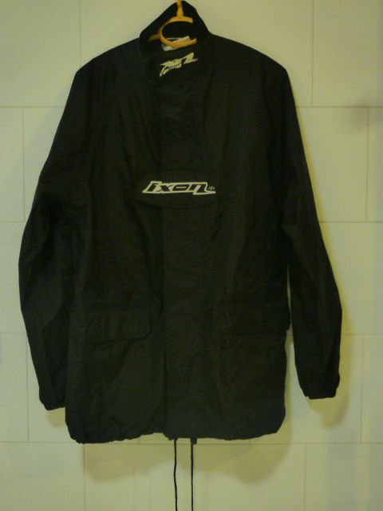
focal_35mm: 67
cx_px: 192
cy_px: 256
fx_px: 988
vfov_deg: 29.0
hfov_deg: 21.9
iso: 800
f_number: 4.1
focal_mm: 11
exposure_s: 1/8
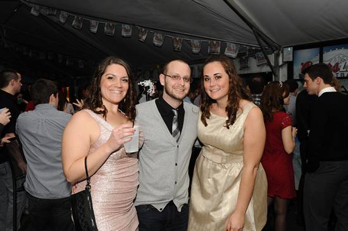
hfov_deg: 58.7
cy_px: 116
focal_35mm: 32
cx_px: 174
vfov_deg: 41.1
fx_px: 309
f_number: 6.7
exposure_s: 1/250
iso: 1100
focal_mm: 32
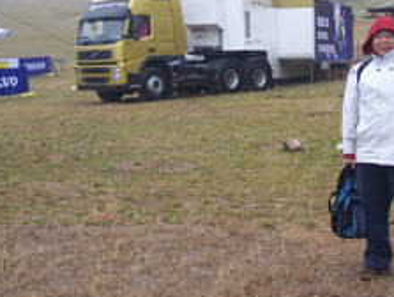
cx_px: 302
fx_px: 946
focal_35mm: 83
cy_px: 85
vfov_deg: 17.8
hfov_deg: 23.3
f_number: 3
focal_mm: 8
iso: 80
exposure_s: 1/100
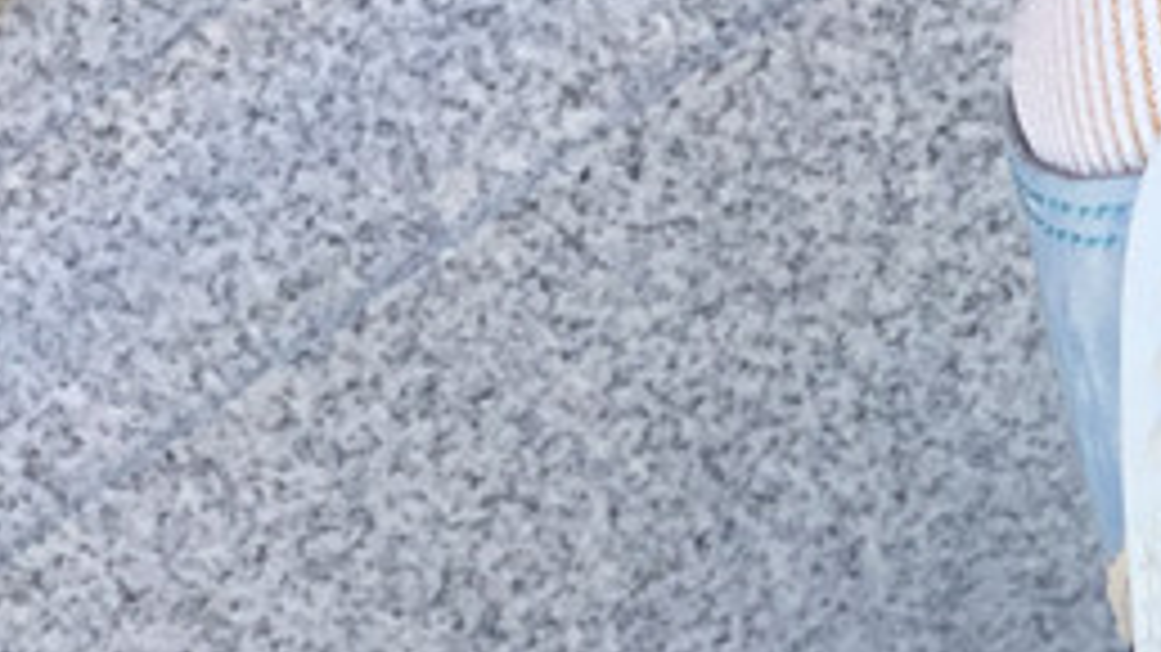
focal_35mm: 118
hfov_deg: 16.4
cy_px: 771
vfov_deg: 10.1
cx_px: 1804
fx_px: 3632
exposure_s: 1/186
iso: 25
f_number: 2.4
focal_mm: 3.3
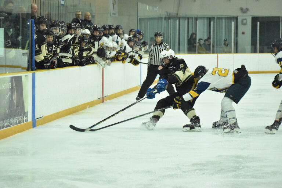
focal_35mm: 147
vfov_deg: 9.3
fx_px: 1151
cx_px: 141
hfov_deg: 14.0
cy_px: 94
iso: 10000
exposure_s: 1/500
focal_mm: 98
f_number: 4.8
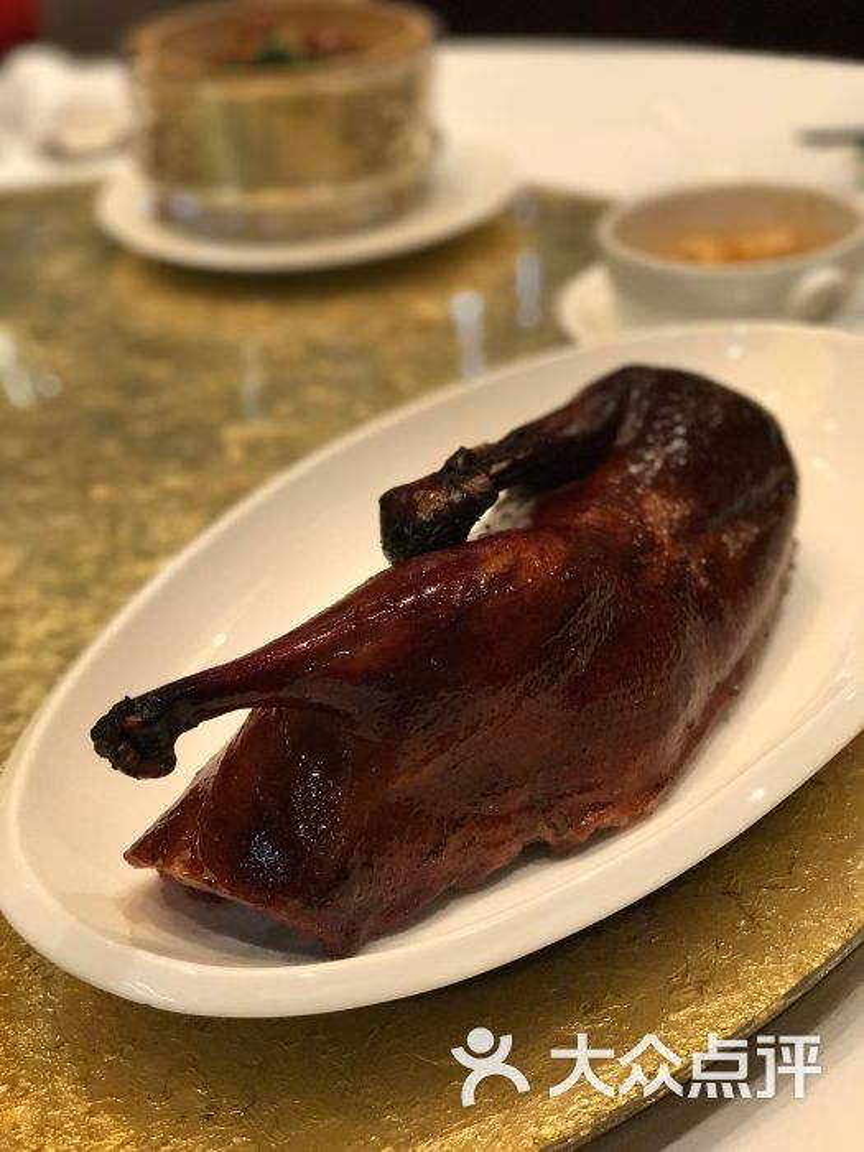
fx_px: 1897
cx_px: 432
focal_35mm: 57
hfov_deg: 25.7
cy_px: 576
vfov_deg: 33.8
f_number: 2.8
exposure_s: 1/50
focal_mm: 6.6
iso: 400
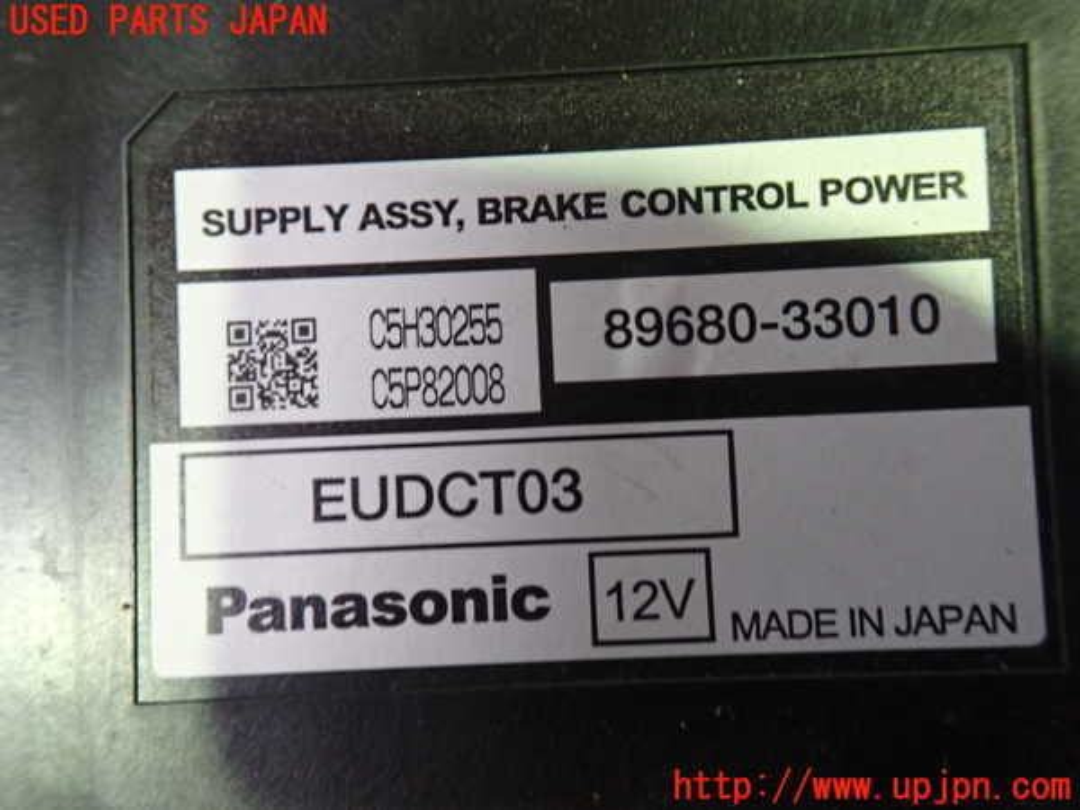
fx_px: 936
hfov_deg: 60.0
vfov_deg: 46.8
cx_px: 540
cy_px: 405
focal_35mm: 30
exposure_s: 1/30
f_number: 2.3
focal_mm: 5.4
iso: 500
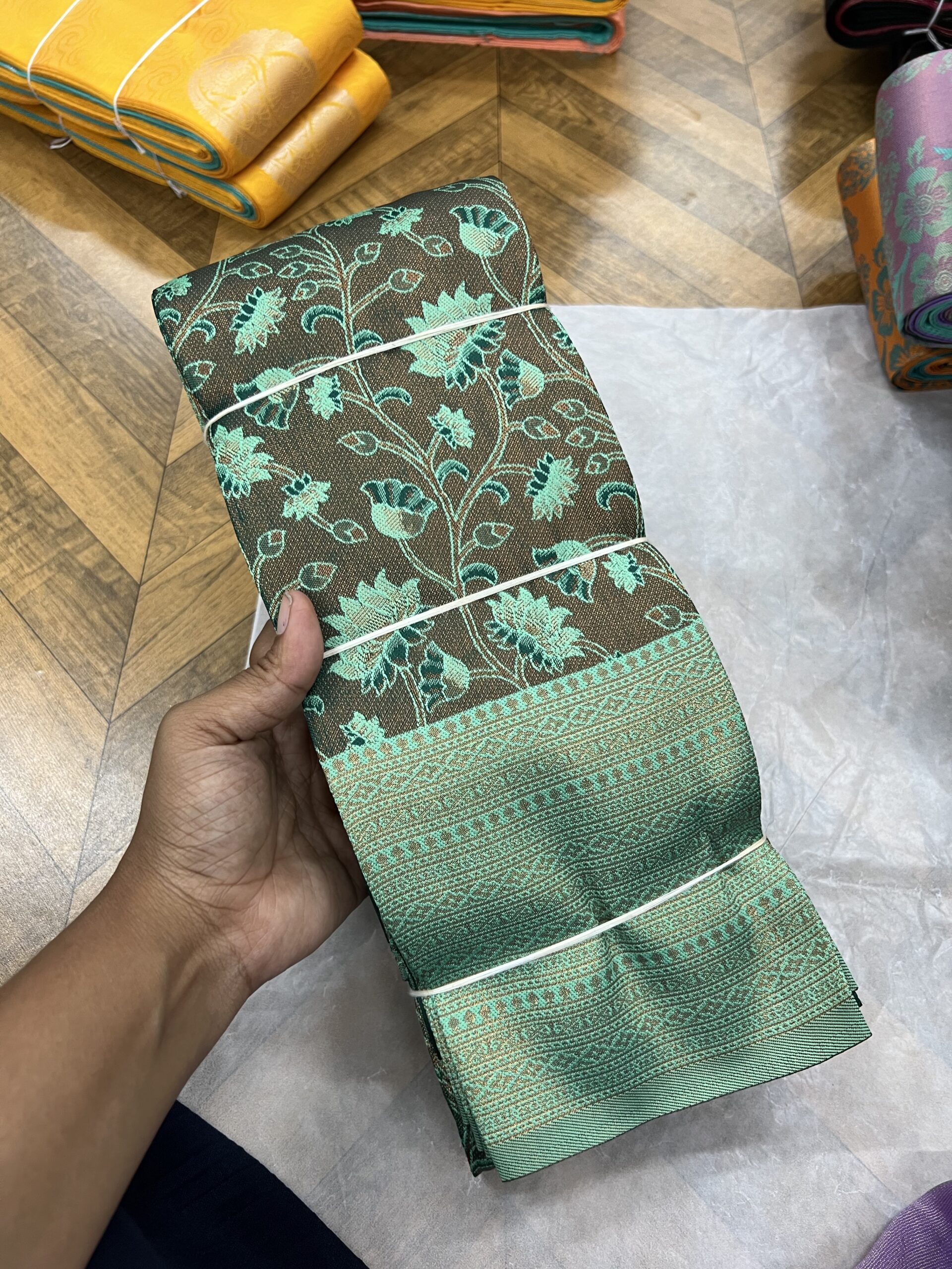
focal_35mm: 26
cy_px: 634
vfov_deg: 67.3
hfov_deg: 53.1
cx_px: 476
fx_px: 953
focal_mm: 5.7
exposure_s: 1/50
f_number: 1.5
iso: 100
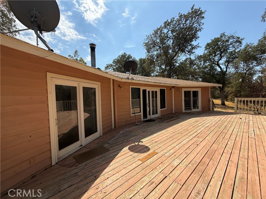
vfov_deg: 85.7
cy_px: 100
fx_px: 108
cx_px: 133
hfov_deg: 102.1
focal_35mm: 14
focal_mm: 2.22
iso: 20
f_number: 2.2
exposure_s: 1/955
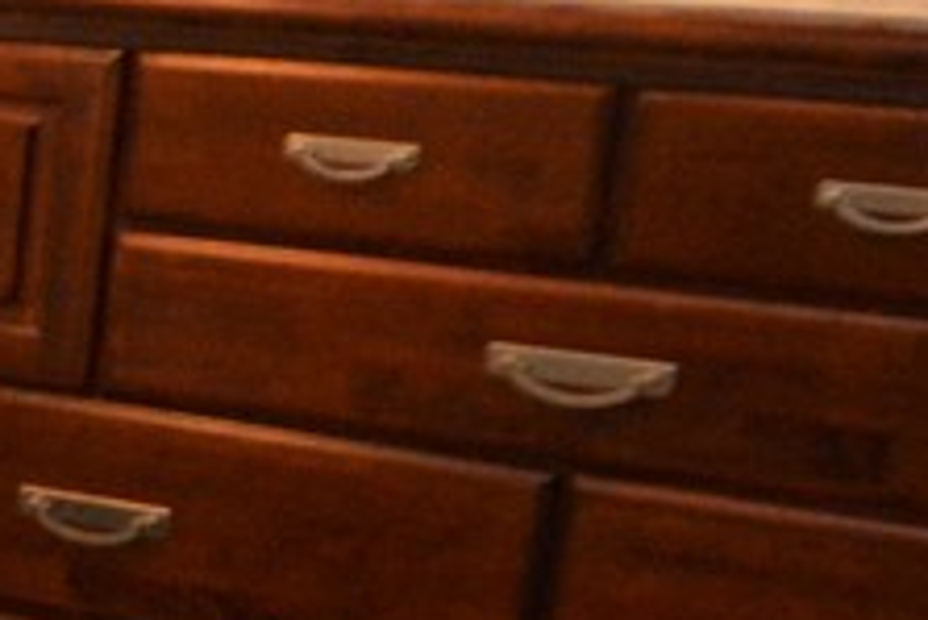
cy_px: 524
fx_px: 2811
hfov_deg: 13.7
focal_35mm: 109
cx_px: -1265
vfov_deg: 12.5
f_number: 3.5
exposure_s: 1/60
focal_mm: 10
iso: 1600
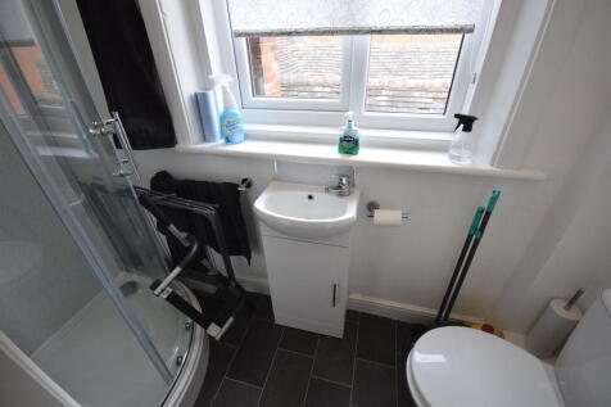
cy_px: 204
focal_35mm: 15
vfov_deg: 77.3
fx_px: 254
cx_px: 306
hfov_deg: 100.4
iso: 500
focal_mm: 10
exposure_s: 1/60
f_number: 4
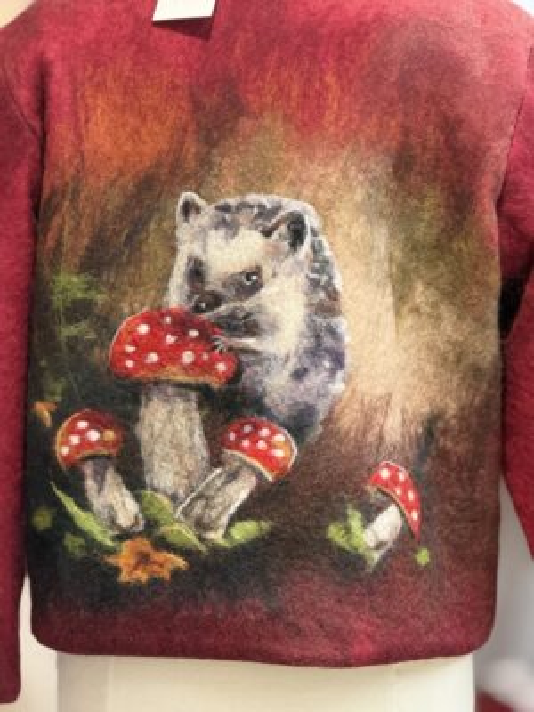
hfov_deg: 12.3
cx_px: 267
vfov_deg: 16.4
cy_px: 356
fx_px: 2468
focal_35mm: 120
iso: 500
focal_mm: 15.66
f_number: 2.8
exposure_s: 1/100
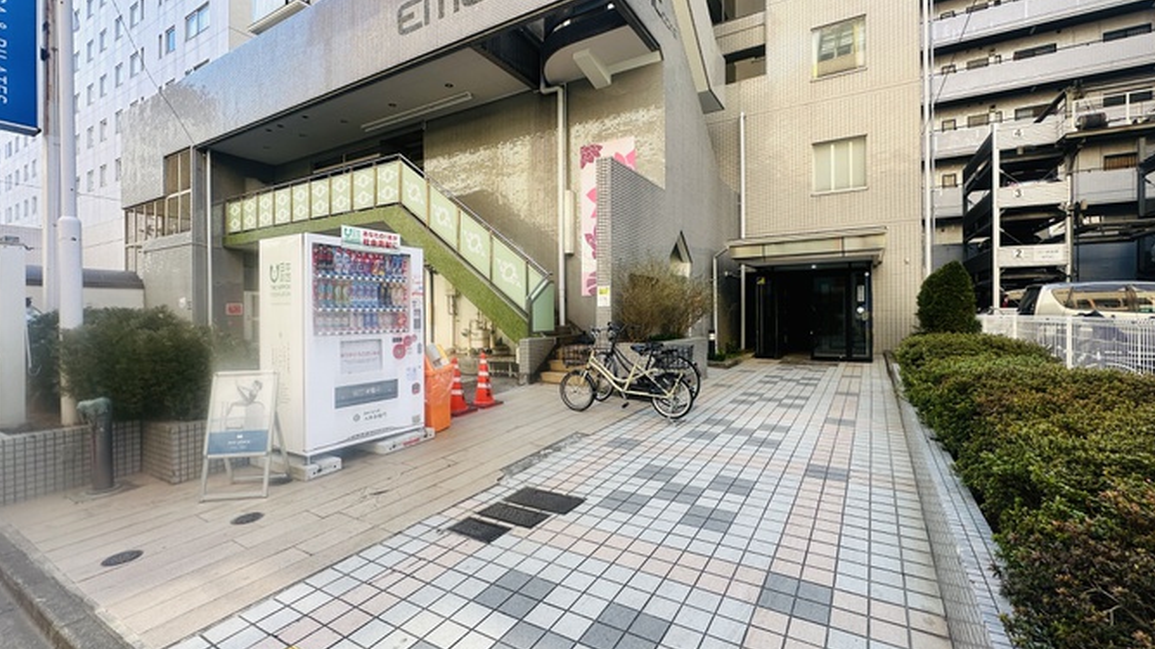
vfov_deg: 67.0
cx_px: 592
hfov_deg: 99.4
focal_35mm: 16
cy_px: 314
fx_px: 490
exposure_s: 1/249
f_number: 2.2
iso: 40
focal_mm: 2.22
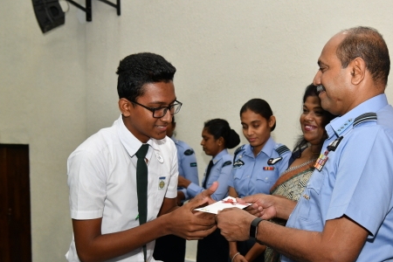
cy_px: 155
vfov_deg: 25.9
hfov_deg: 37.9
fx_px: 568
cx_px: 253
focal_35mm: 52
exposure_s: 1/125
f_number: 5.6
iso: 1000
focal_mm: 36
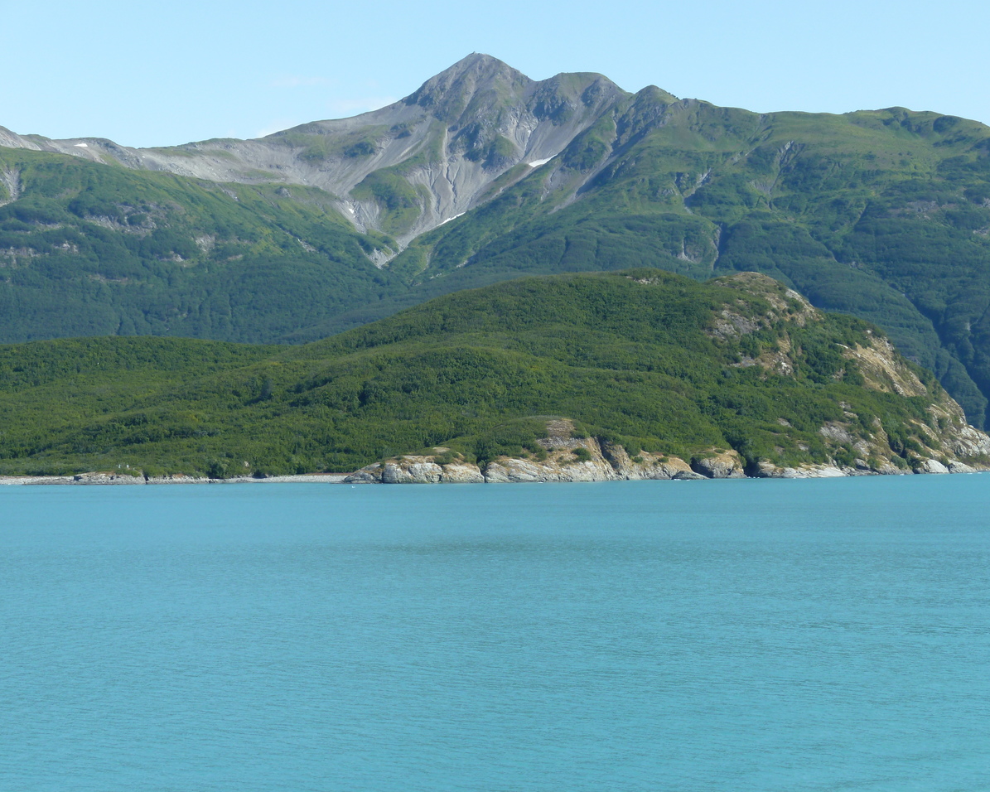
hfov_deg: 27.5
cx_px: 517
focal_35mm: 69
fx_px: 2022
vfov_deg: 22.2
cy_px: 397
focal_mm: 11.8
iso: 80
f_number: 4.8
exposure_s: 1/250
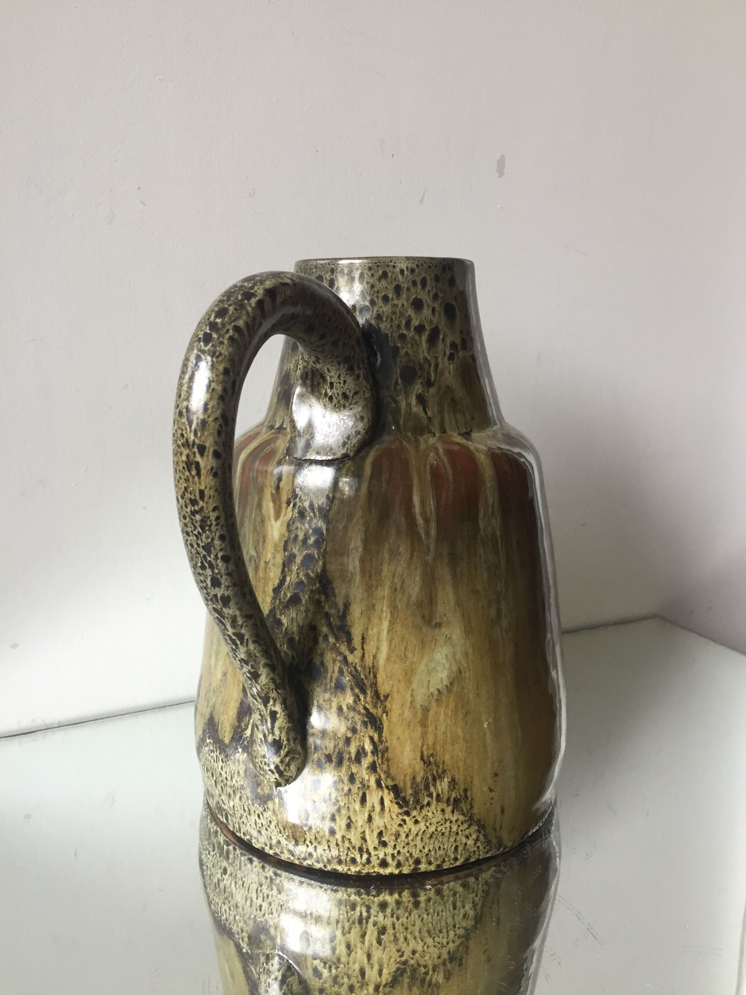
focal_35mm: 29
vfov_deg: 61.7
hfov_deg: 48.2
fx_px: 833
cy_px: 498
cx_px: 373
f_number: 2.2
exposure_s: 1/33
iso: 50
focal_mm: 4.15
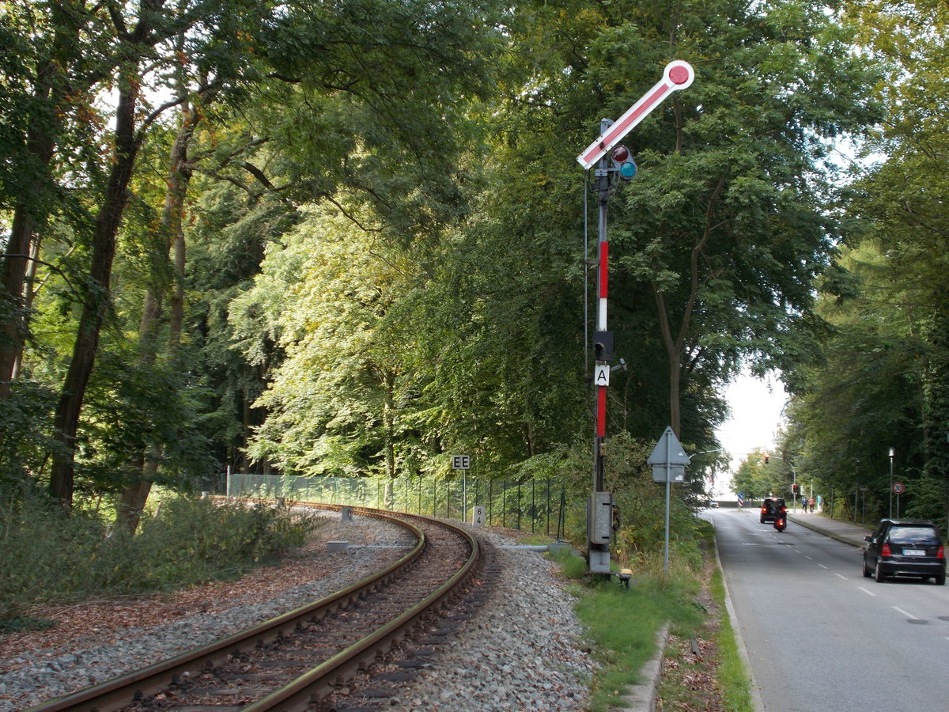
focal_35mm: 50
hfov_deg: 38.2
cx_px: 474
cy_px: 356
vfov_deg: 29.1
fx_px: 1371
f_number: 4.5
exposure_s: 1/60
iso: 80
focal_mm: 9
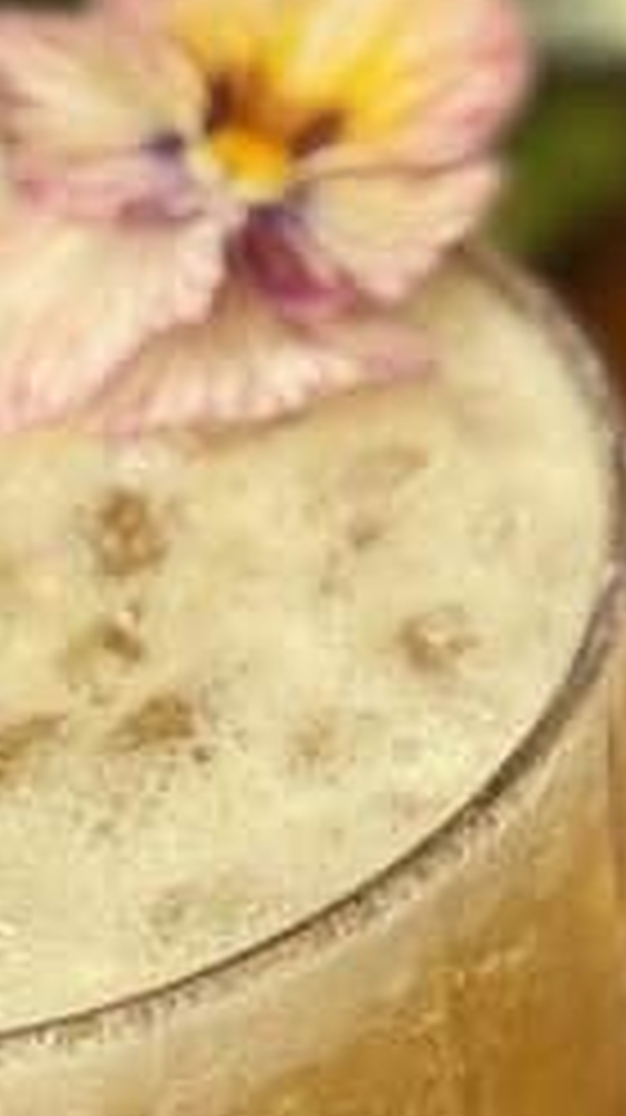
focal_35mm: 216
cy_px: 108
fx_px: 6391
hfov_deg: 5.6
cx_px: 644
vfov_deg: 9.9
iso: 64
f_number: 1.78
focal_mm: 6.76
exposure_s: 1/272
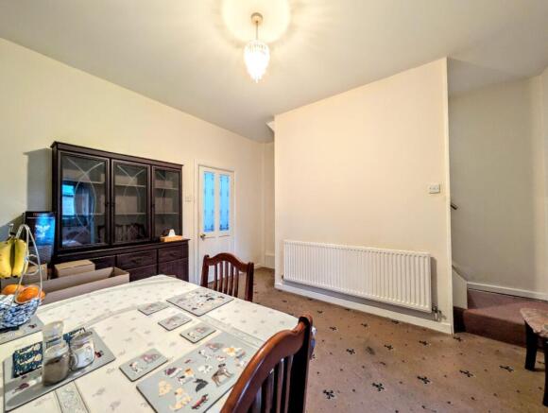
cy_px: 206
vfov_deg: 94.7
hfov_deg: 110.4
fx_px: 190
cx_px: 274
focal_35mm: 12
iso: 61
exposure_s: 1/15
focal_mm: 2.02
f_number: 1.7
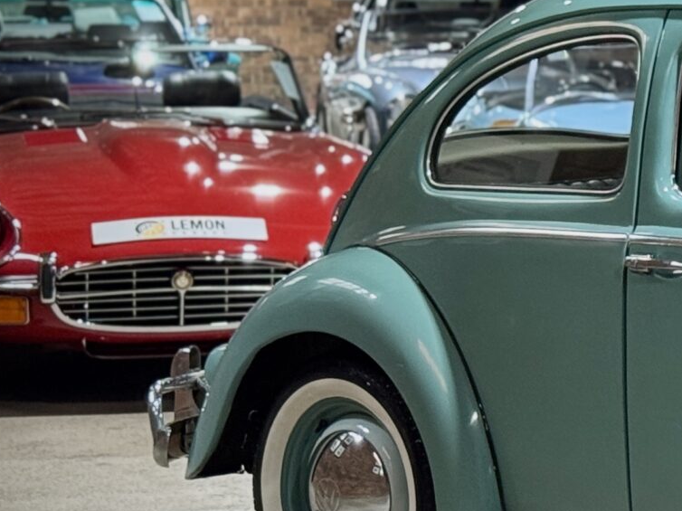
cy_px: 154
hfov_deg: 11.6
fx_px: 3210
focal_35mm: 163
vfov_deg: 9.1
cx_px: 1043
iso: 200
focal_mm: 6.76
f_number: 1.78
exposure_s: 1/33
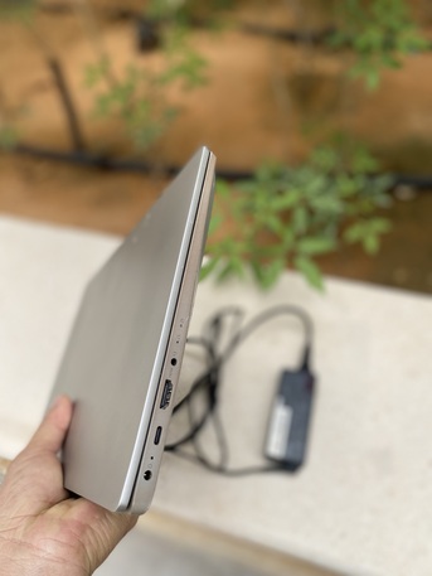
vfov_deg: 67.3
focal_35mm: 26
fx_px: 432
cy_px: 288
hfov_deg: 53.1
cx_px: 216
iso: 32
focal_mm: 4.25
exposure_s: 1/1182
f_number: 1.8
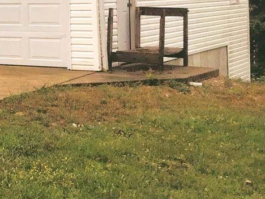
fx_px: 811
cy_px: -28
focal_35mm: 106
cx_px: -169
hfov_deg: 16.4
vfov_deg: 13.6
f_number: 2.4
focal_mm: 3.3
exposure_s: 1/60
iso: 32
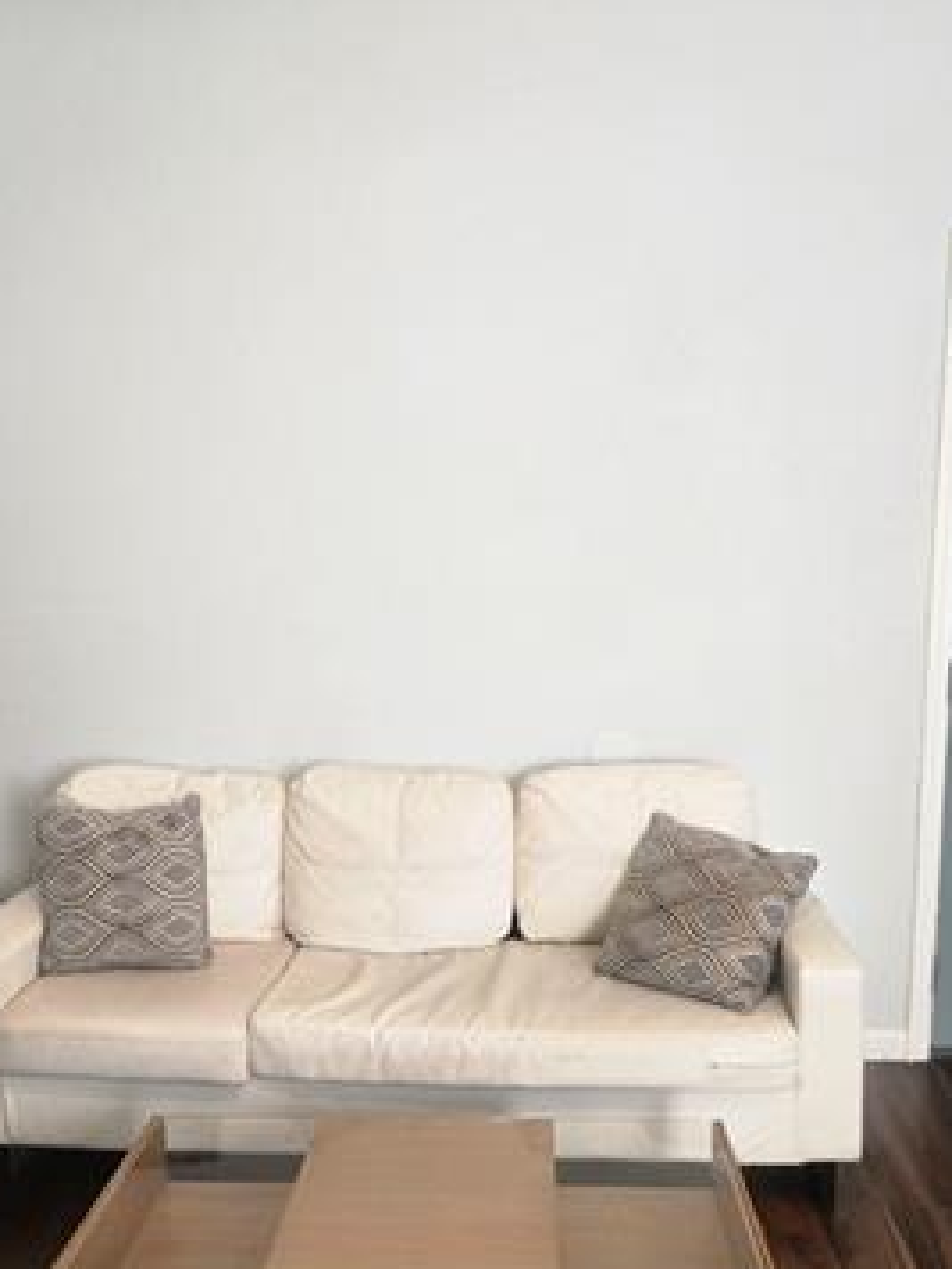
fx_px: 1137
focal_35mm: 31
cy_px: 784
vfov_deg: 57.7
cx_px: 499
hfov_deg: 45.4
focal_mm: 5.4
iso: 200
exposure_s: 1/120
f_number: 1.8
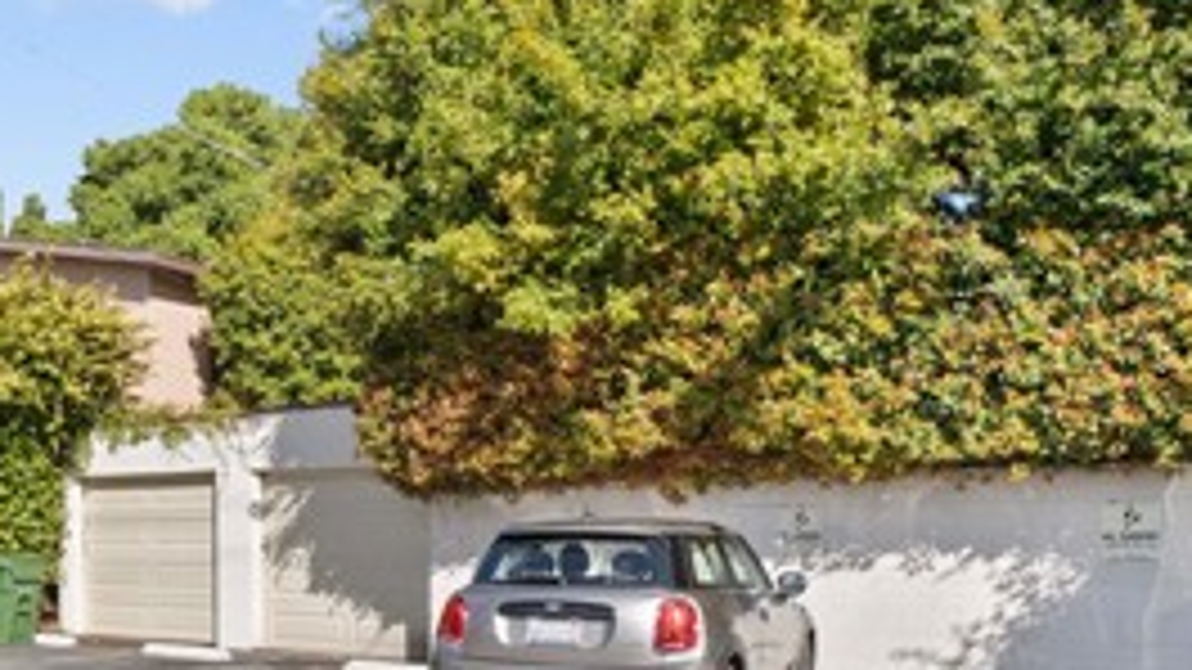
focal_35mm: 38
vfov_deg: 30.5
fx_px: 1201
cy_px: 524
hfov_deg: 49.2
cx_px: 211
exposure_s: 1/100
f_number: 9
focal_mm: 15
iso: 250
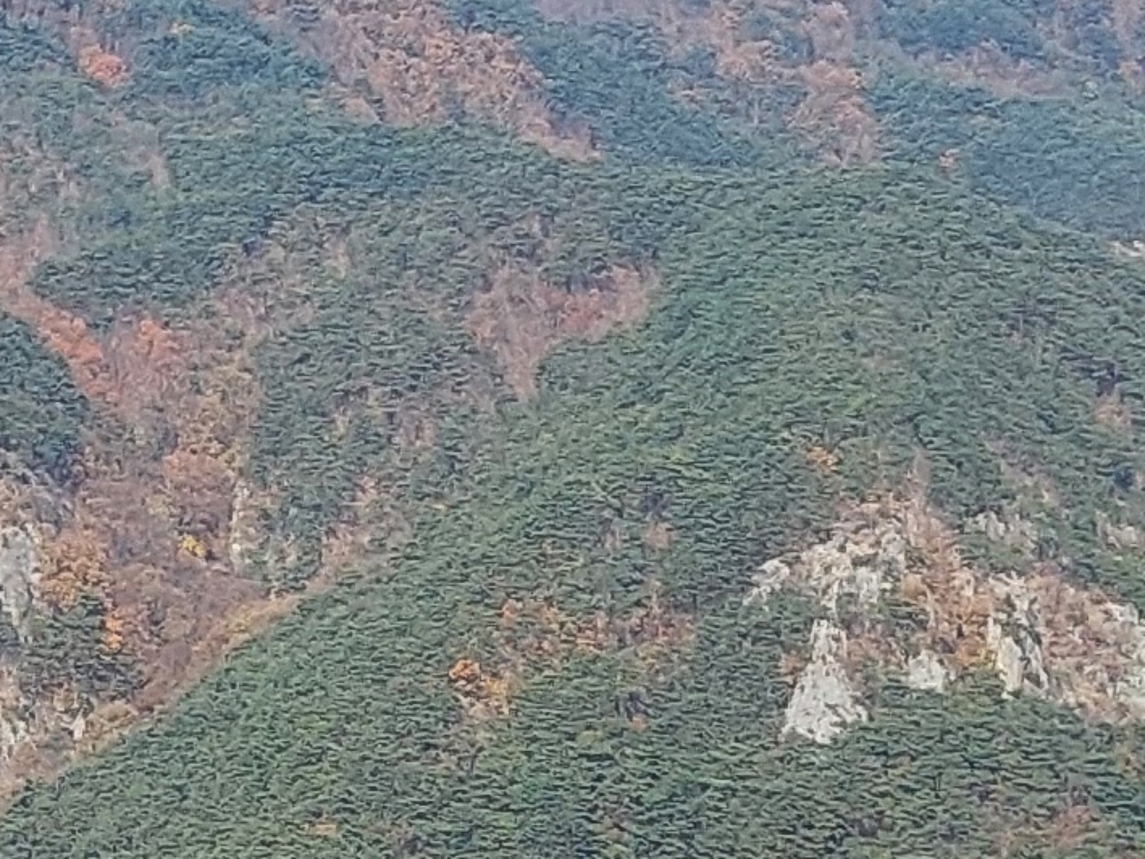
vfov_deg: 8.8
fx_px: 5392
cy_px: -512
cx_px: -572
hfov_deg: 11.6
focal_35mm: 163
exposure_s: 1/1156
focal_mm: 5.23
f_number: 1.8
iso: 40
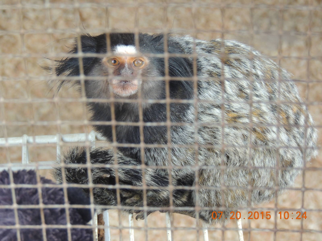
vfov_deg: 10.2
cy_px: 120
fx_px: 1349
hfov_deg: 13.6
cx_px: 161
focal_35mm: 145
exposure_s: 1/100
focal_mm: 25.8
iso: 400
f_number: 4.4
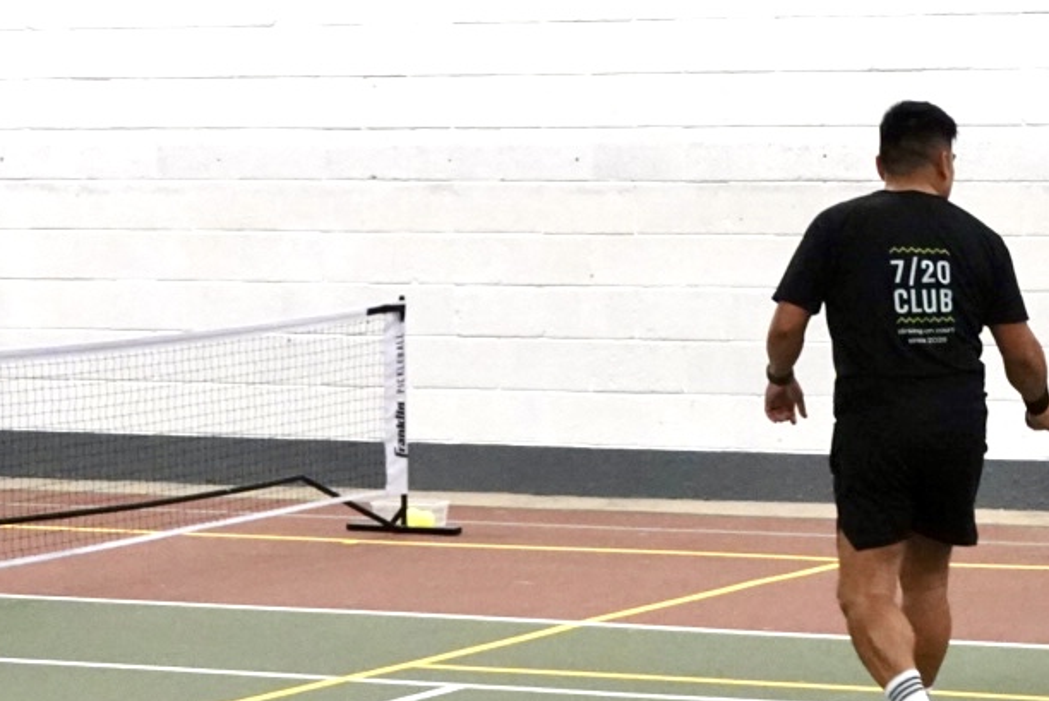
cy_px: 180
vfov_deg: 9.8
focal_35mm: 140
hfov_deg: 14.3
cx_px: 1118
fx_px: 4082
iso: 1600
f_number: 4
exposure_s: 1/250
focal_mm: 19.43
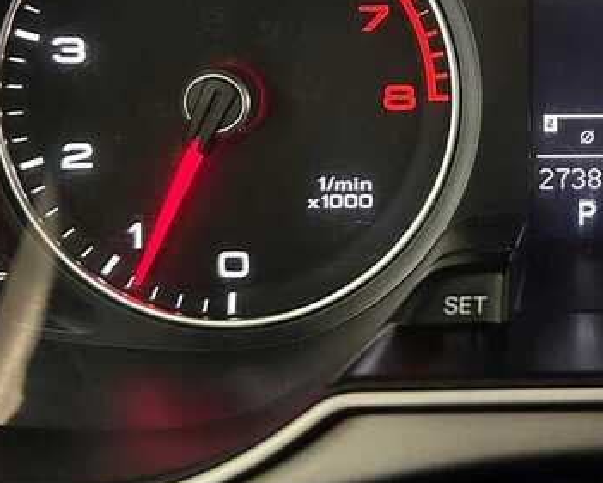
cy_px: 64
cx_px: 625
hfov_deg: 29.1
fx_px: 1071
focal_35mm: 60
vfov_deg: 24.8
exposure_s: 1/25
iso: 800
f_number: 1.78
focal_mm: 6.86
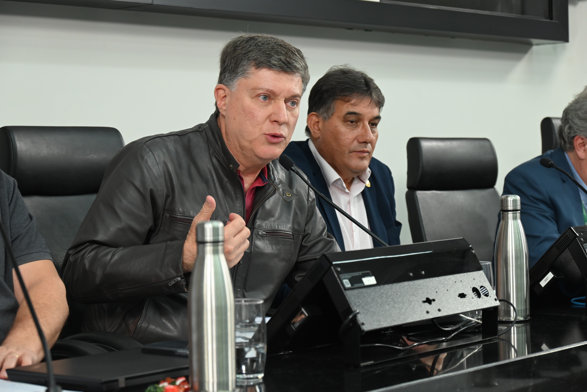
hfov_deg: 25.4
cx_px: 294
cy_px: 196
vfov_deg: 17.1
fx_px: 1305
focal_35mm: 80
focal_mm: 80
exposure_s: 1/125
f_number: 6.3
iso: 2000
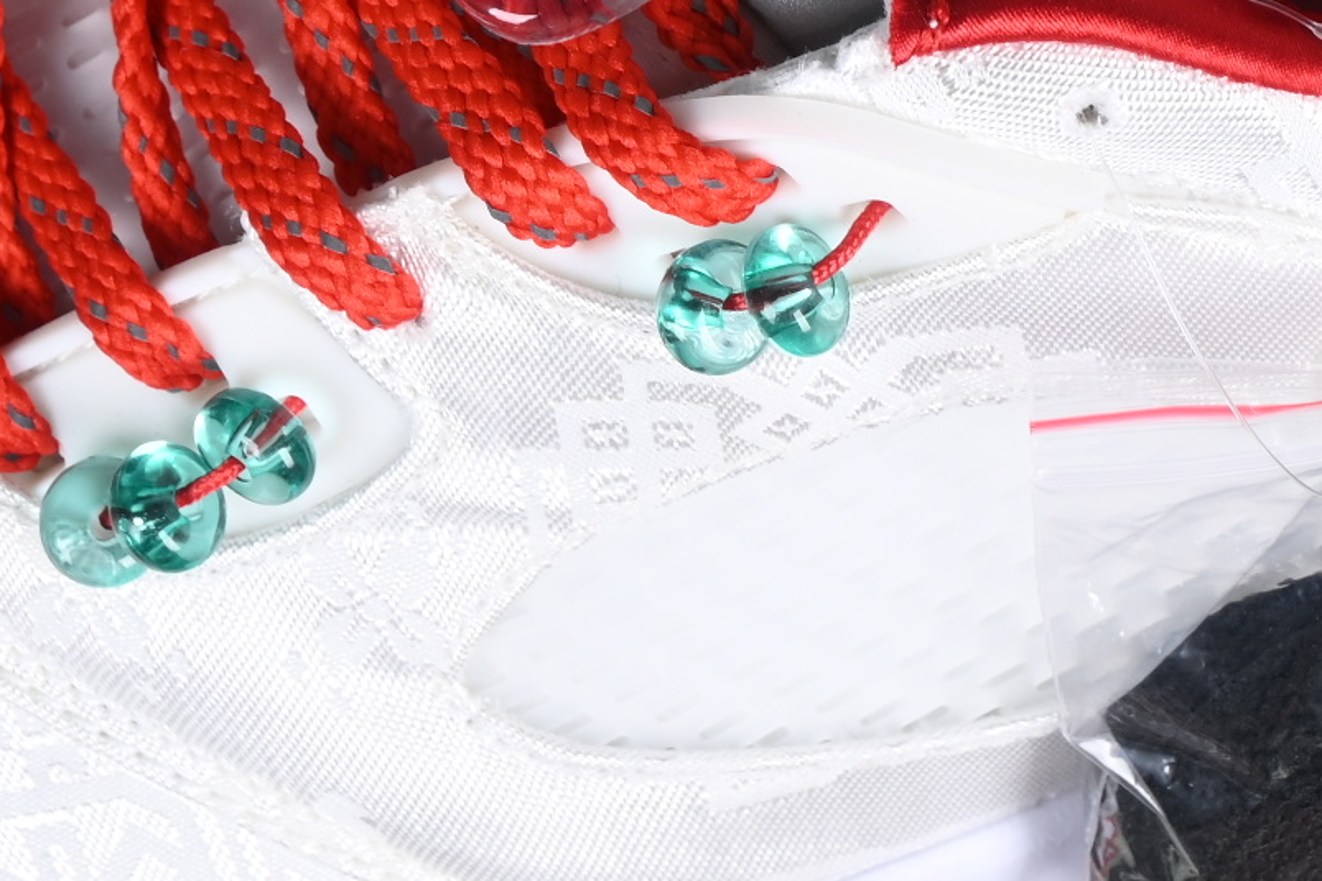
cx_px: 575
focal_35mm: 260
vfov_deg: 5.3
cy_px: -153
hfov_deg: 7.9
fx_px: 9545
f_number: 7.1
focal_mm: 50
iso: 160
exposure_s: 1/80
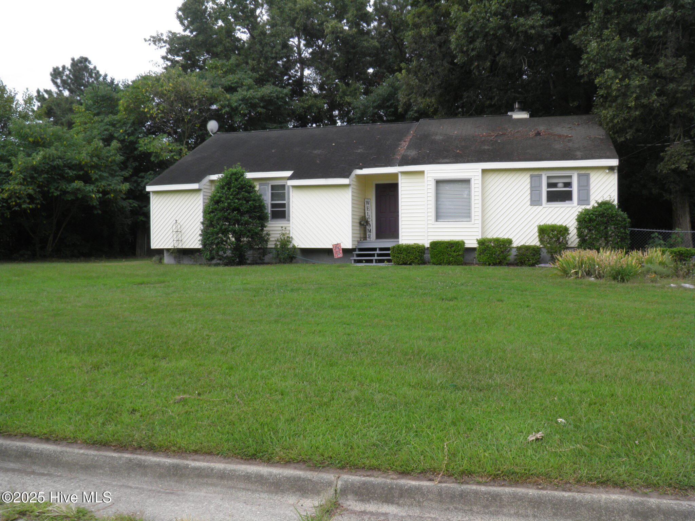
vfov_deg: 46.8
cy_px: 260
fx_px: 602
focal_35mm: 30
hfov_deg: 60.0
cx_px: 348
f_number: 5.9
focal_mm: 5.5
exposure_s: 1/60
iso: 50
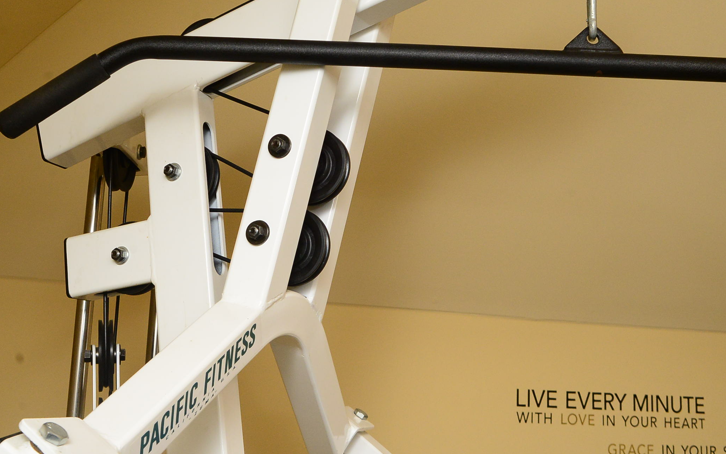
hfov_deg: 43.4
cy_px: 183
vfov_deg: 27.9
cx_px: 307
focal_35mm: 46
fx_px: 910
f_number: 9
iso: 2500
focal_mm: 31
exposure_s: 1/160
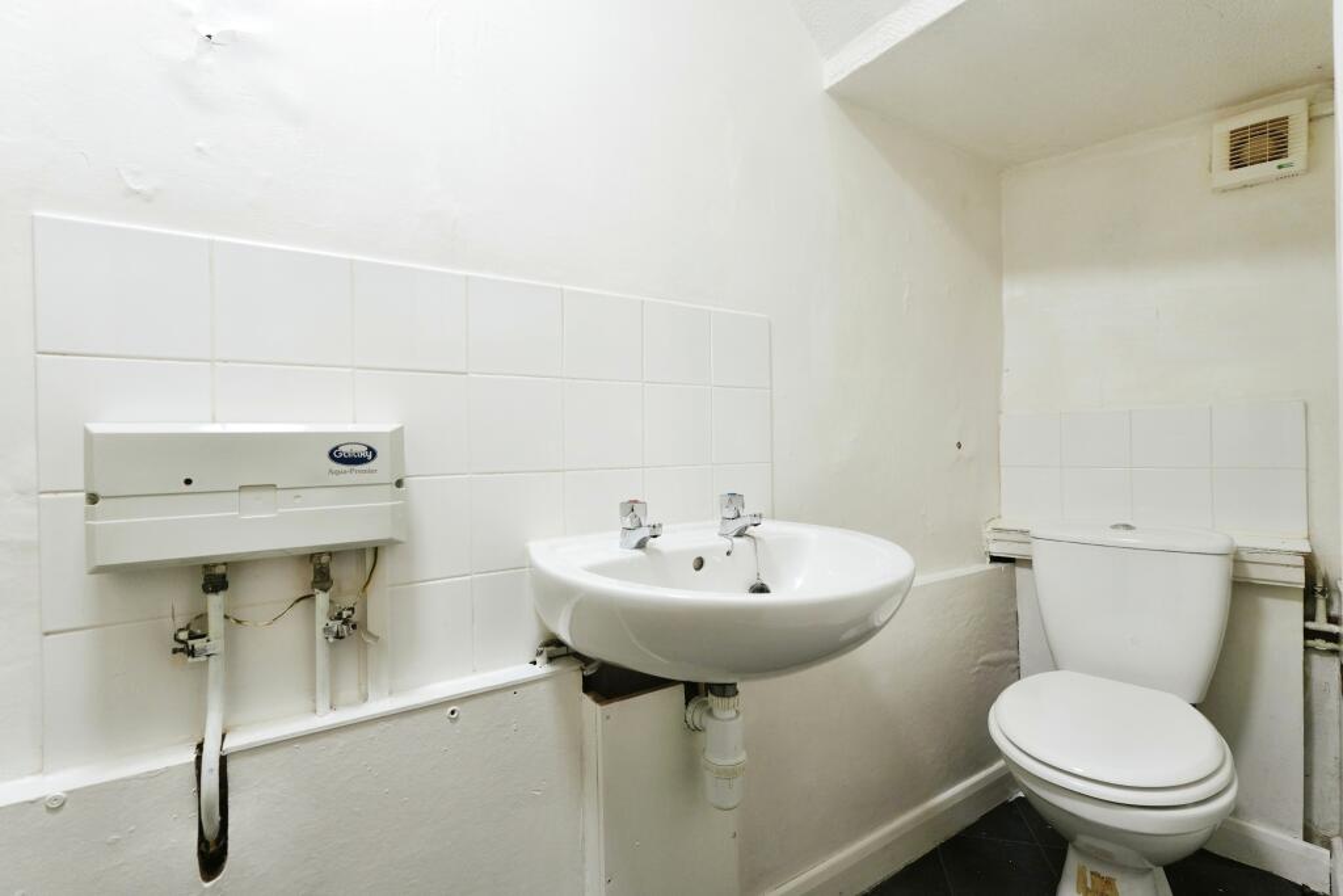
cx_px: 672
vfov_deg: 74.6
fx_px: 588
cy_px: 448
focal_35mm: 16
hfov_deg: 97.6
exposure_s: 1/30
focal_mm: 10.5
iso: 320
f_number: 4
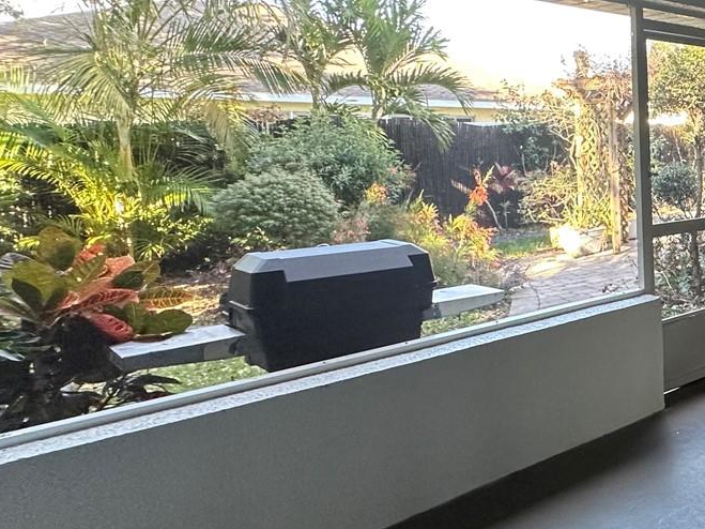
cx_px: 808
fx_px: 692
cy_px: 197
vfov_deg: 41.5
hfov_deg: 41.0
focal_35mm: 34
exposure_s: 1/120
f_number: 2.2
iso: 250
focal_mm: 2.22
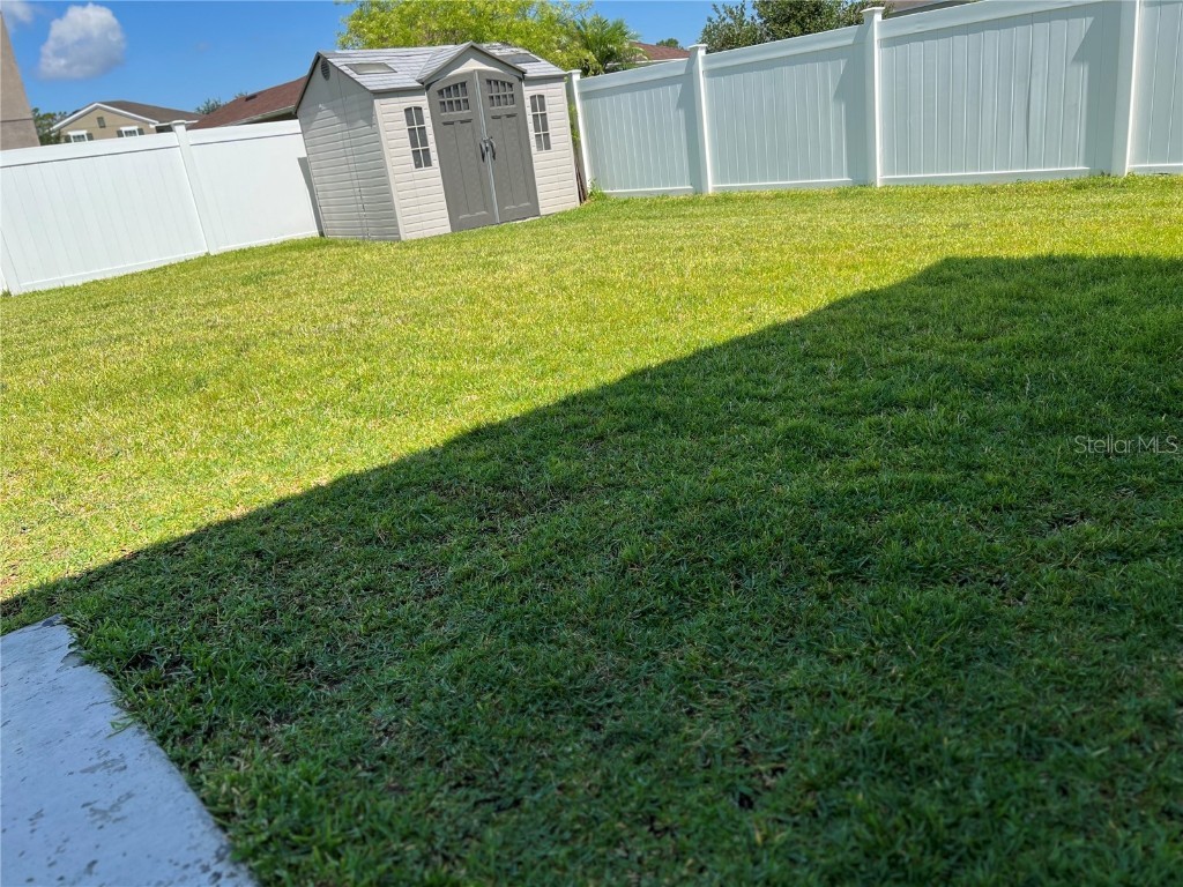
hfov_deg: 67.3
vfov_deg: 53.1
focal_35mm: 26
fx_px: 889
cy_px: 444
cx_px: 592
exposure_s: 1/2762
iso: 50
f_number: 1.5
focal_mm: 5.7
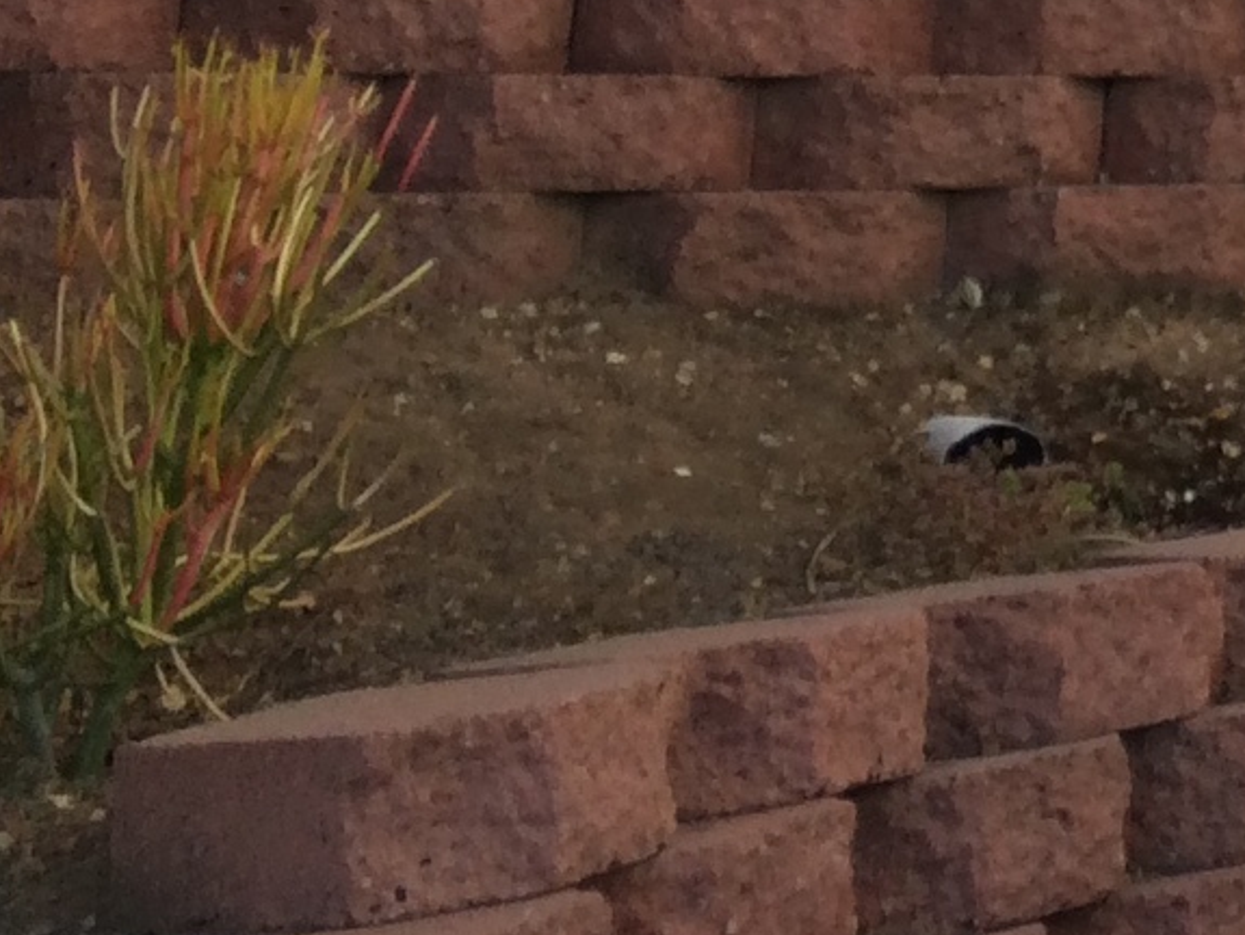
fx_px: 4535
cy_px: -761
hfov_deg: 13.2
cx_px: 2585
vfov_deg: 11.0
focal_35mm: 126
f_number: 2.2
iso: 32
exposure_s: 1/562
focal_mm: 4.15
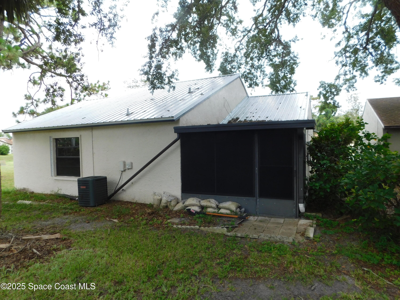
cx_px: 200
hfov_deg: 73.9
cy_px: 150
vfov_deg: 58.9
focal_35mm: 23
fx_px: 266
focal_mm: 4
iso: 125
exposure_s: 1/400
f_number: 3
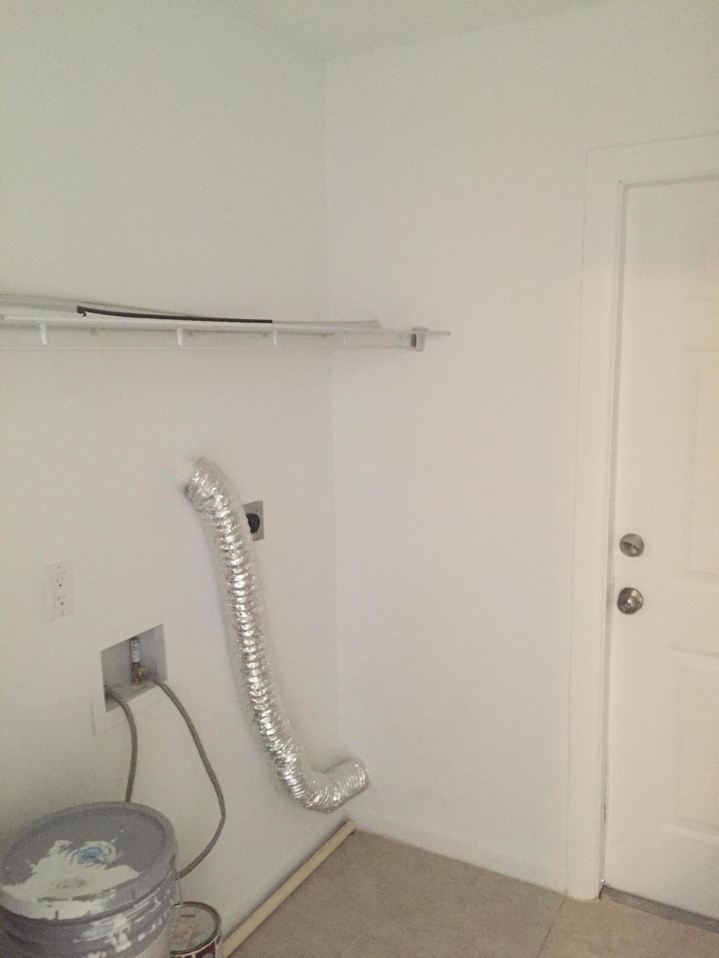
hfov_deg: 48.2
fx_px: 803
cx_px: 360
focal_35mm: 29
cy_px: 479
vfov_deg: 61.7
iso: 250
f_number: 2.2
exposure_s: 1/24
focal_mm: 4.15
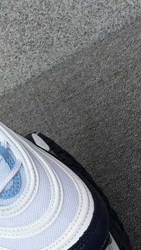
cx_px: -49
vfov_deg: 28.1
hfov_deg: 15.3
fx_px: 498
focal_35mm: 75
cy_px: 160
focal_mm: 3.3
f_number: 2.4
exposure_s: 1/450
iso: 25
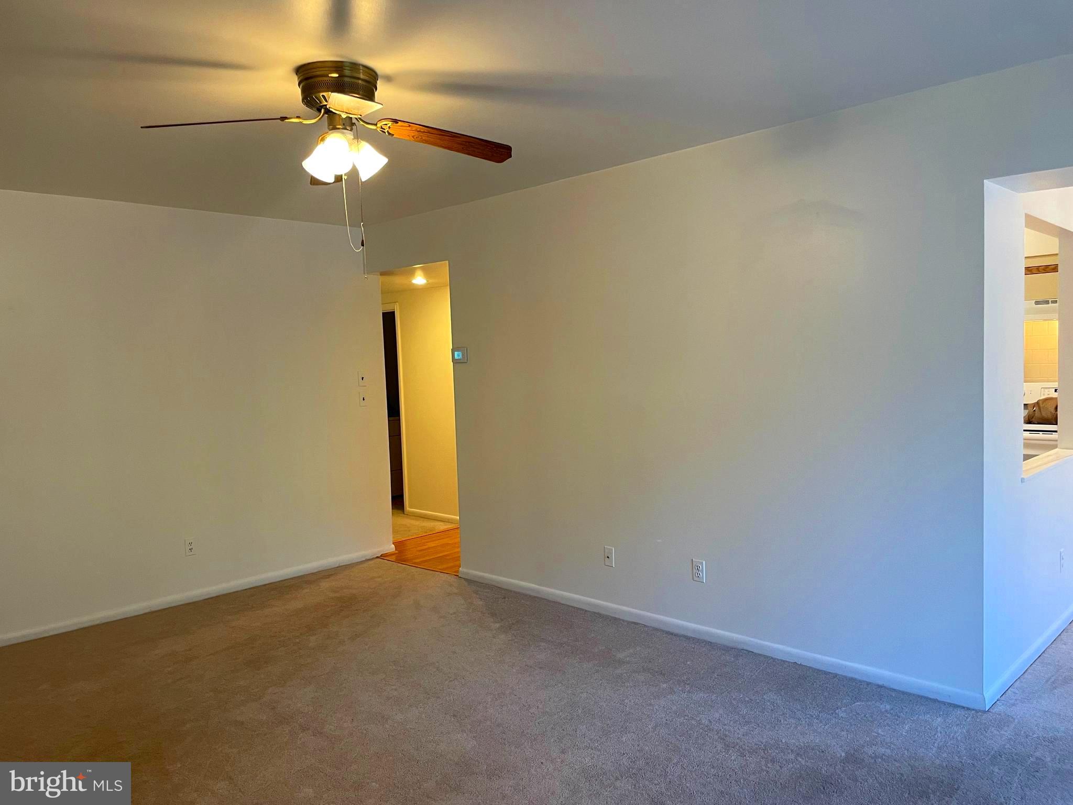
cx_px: 536
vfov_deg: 53.1
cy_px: 402
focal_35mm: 26
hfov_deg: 67.3
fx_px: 806
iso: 100
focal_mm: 4.2
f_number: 1.6
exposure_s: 1/60
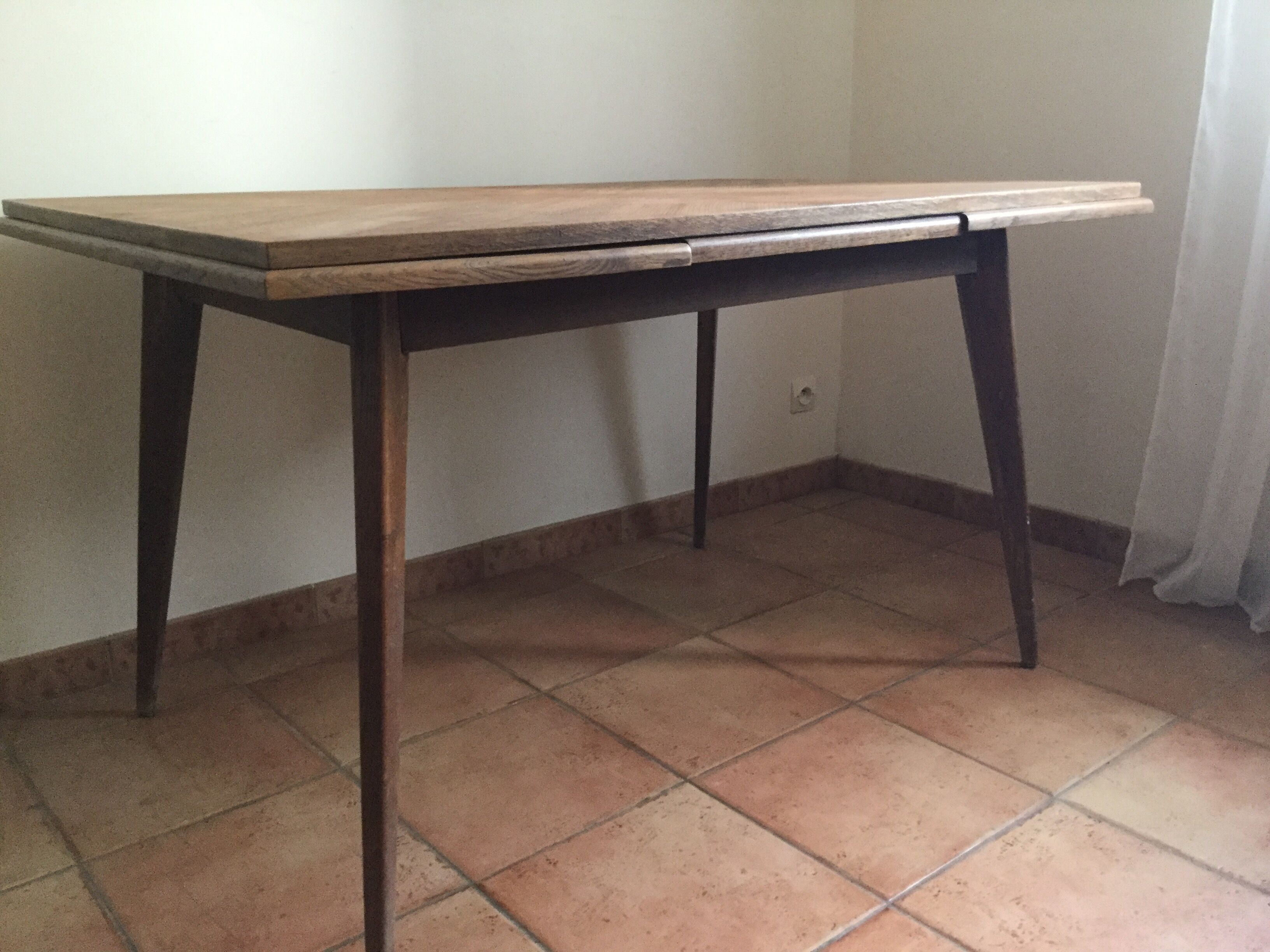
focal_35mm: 31
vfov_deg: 45.4
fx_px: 1137
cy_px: 476
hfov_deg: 58.4
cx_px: 635
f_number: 2.4
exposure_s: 1/33
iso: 250
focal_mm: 3.3
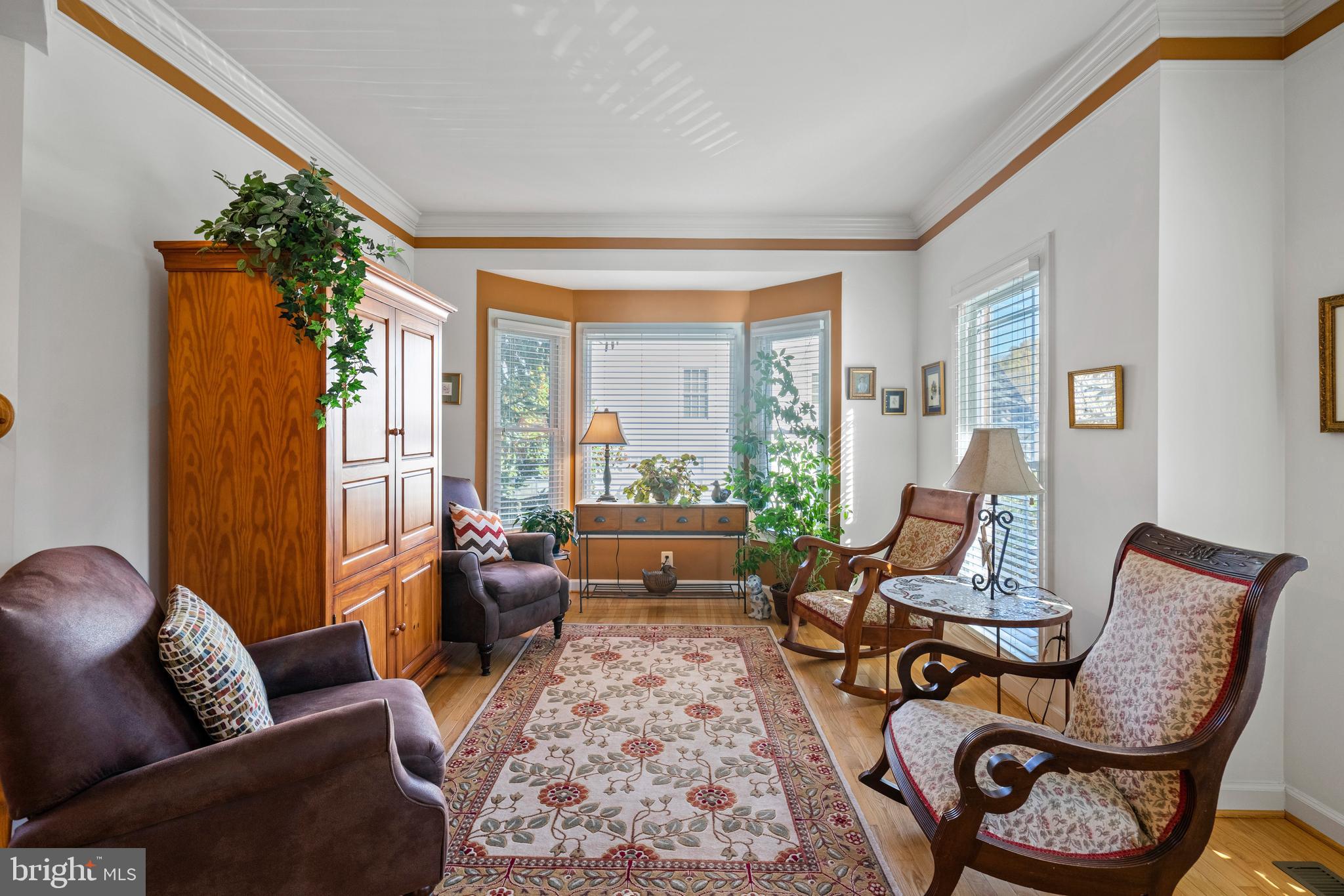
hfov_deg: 96.7
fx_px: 597
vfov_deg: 73.7
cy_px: 448
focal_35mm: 16
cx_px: 672
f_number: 6.3
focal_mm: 16
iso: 400
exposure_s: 1/125
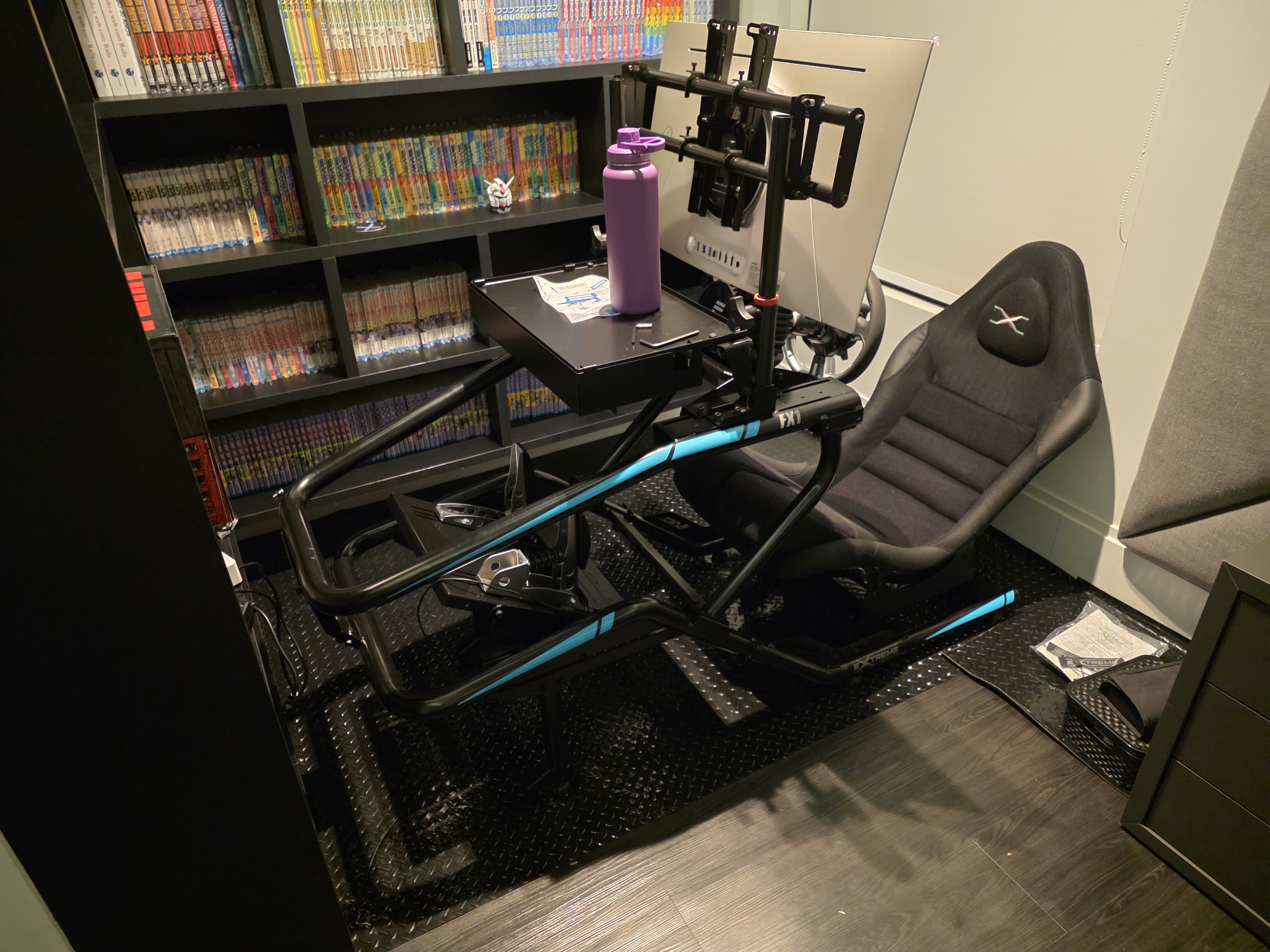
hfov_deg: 73.9
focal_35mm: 23
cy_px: 476
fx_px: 844
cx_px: 635
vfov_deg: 58.9
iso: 1600
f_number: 1.7
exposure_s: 1/40
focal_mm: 6.25
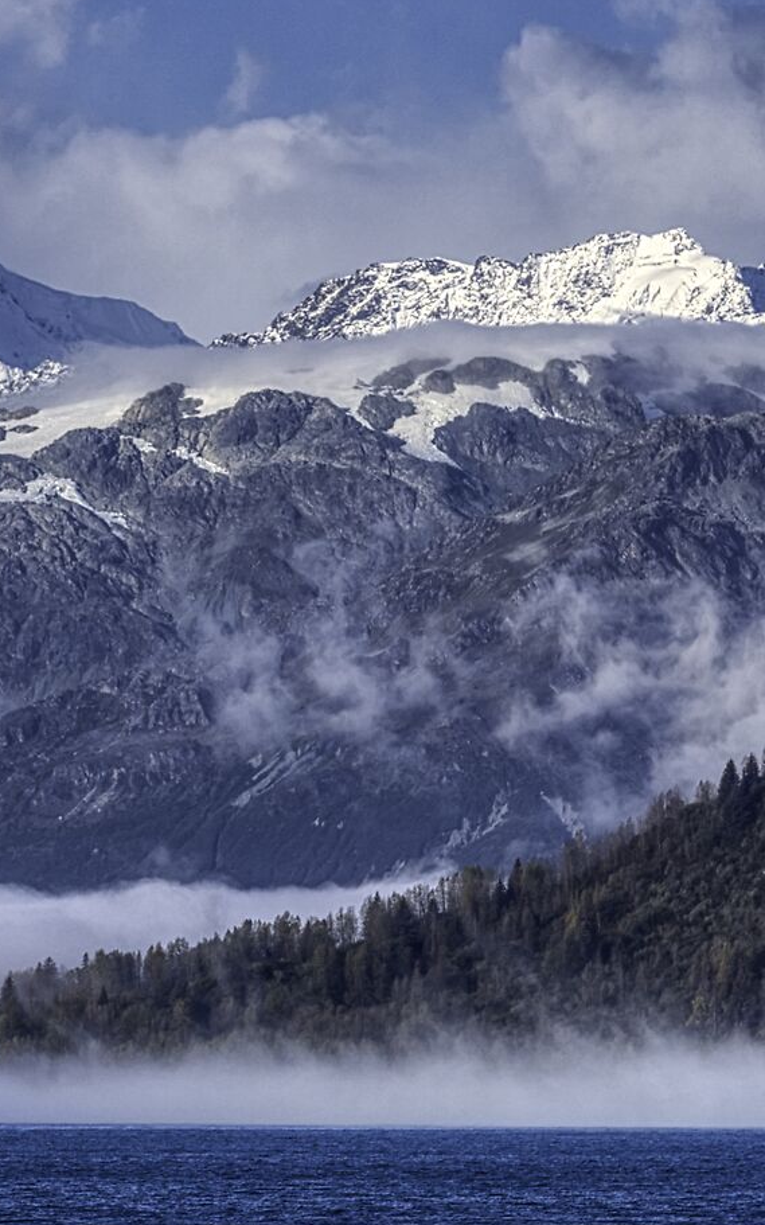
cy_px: 807
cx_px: 55
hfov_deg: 3.6
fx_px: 12015
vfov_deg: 5.8
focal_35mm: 360
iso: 100
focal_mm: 134
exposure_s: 1/800
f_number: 5.6
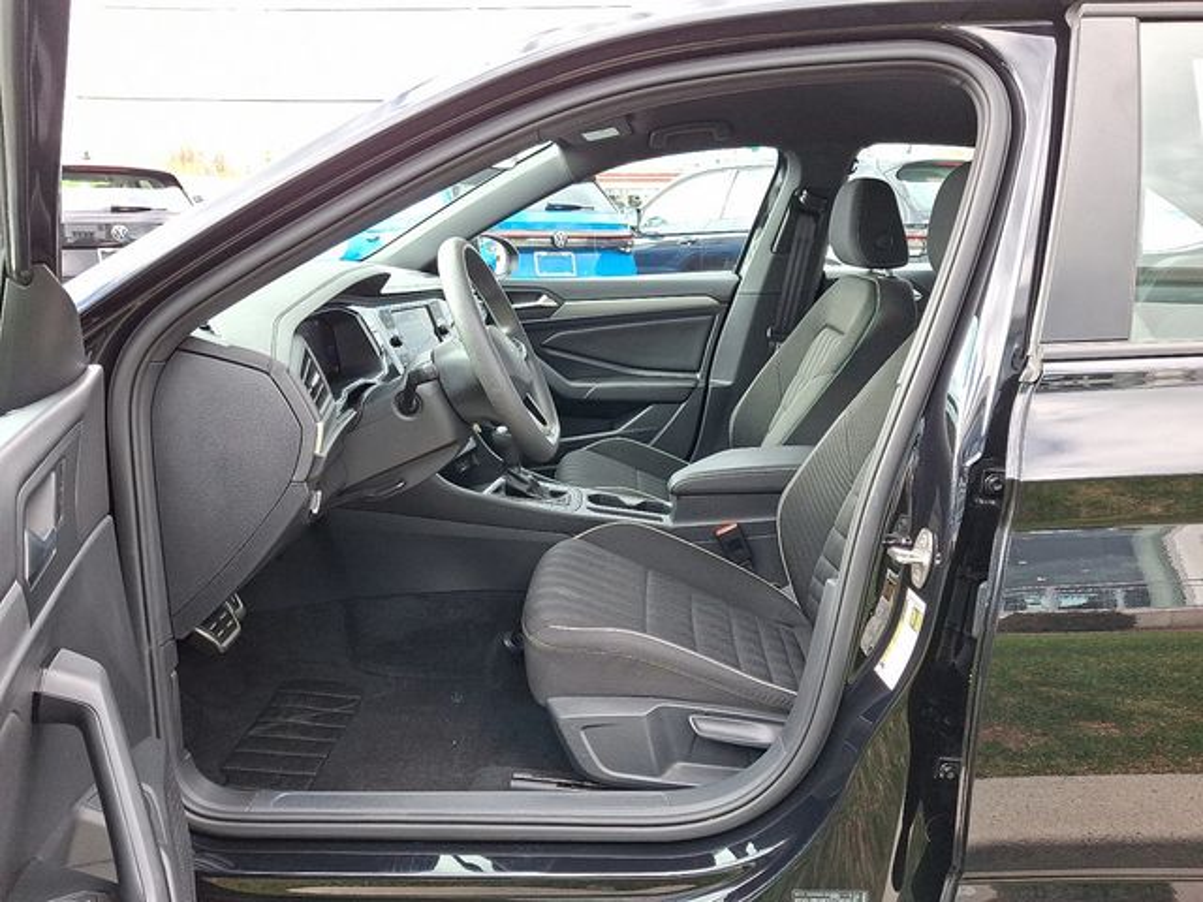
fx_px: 869
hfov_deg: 69.4
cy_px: 451
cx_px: 602
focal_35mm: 25
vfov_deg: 54.9
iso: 57
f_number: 1.8
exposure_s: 1/120
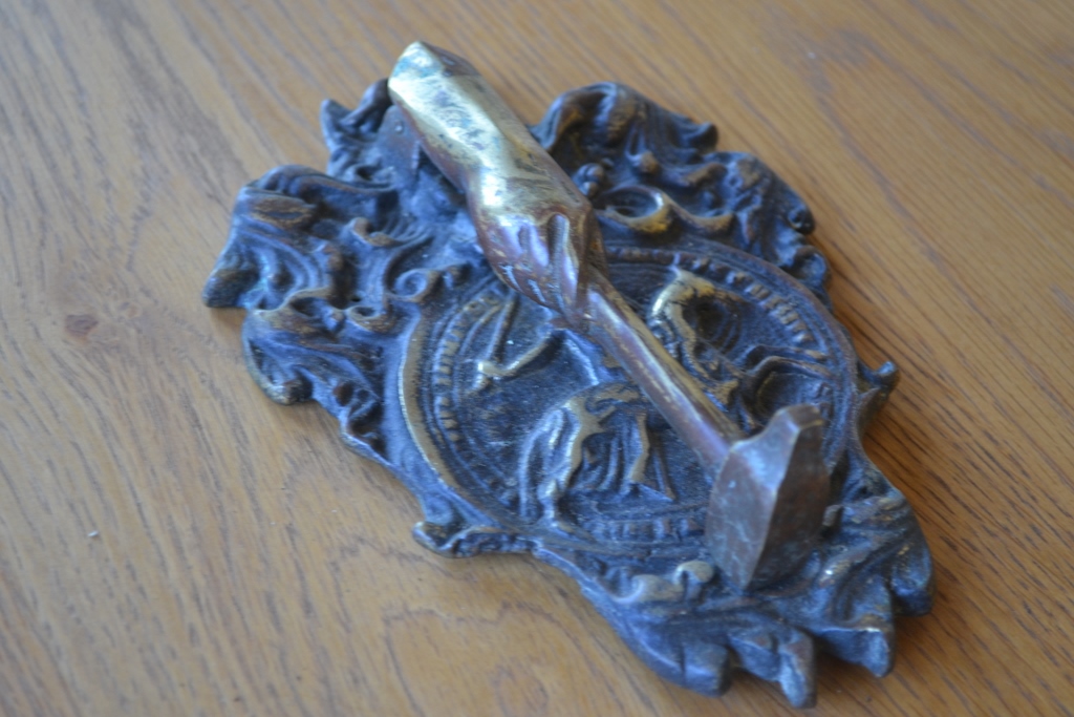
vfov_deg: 19.7
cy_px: 358
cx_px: 537
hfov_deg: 29.2
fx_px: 2059
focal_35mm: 69
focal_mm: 46
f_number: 5.3
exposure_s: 1/15
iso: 400
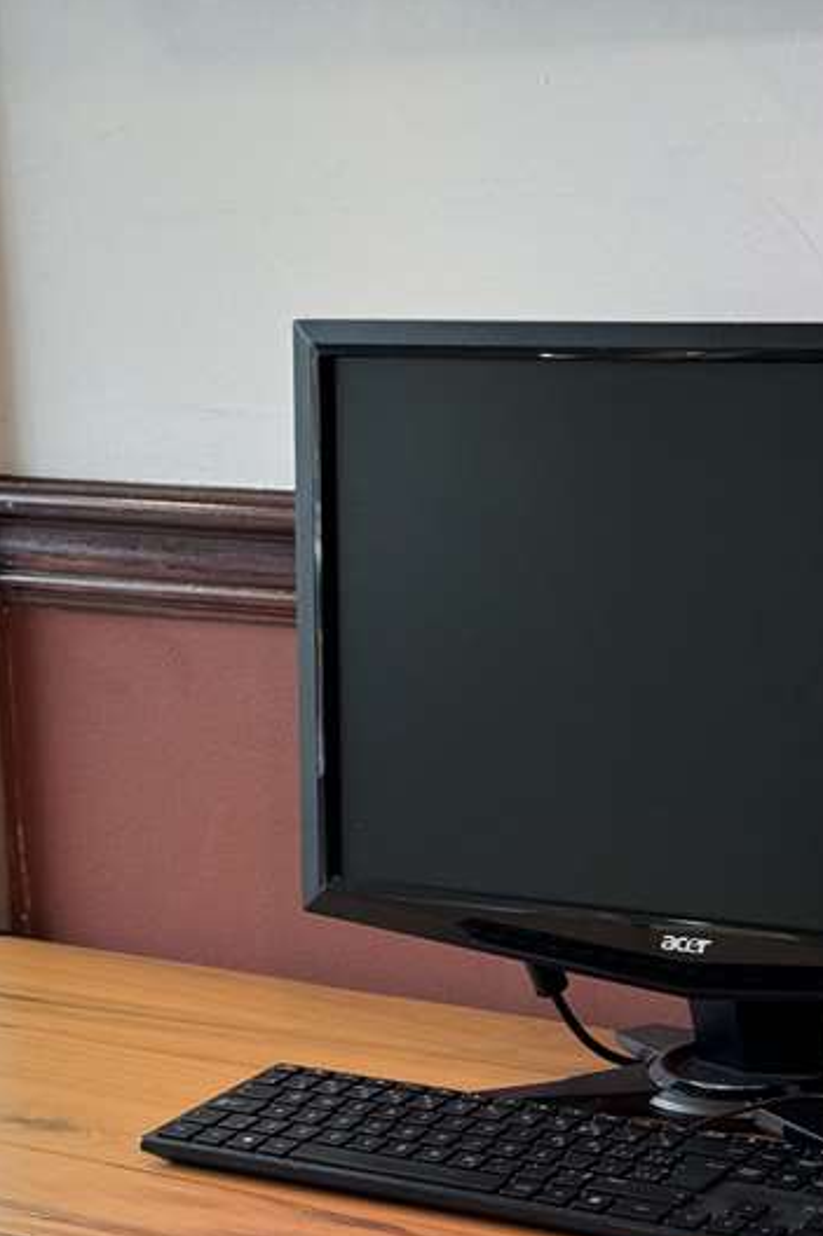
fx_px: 3328
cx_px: 518
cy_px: 891
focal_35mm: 97
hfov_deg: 14.1
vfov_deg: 20.9
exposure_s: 1/40
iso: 250
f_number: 1.78
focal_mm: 6.76
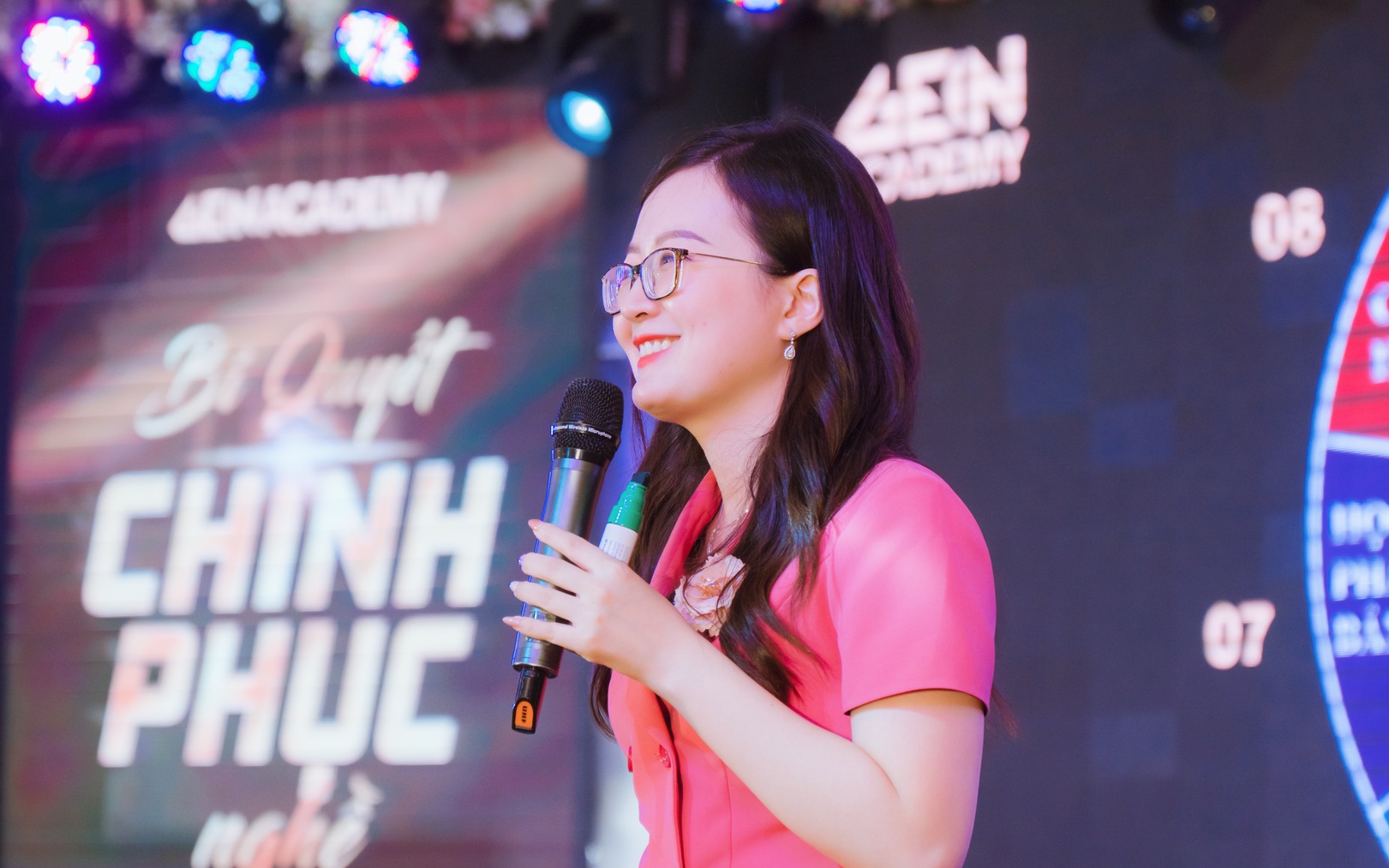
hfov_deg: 15.8
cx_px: 683
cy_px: 402
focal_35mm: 132
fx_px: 4997
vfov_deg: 9.9
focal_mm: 70
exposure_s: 1/200
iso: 400
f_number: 3.2
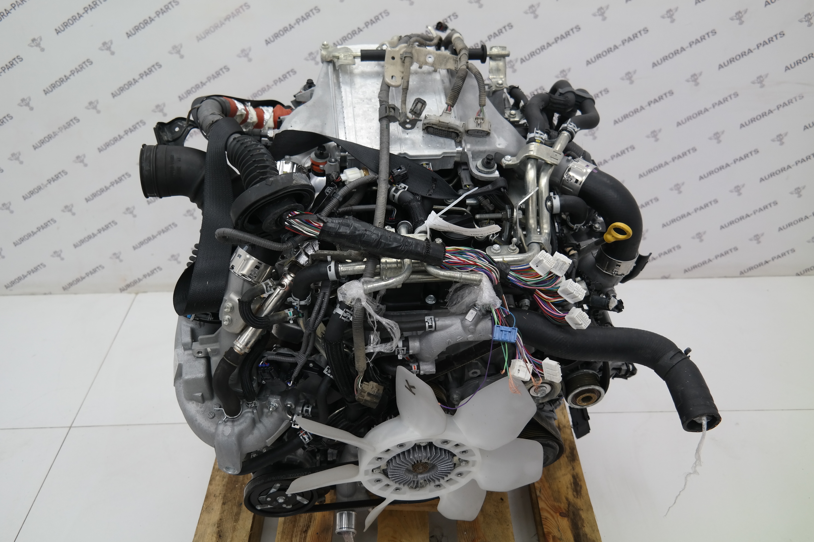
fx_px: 656
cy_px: 271
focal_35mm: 29
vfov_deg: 45.0
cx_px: 407
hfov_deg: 63.7
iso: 200
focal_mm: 19
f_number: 3.5
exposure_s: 1/50
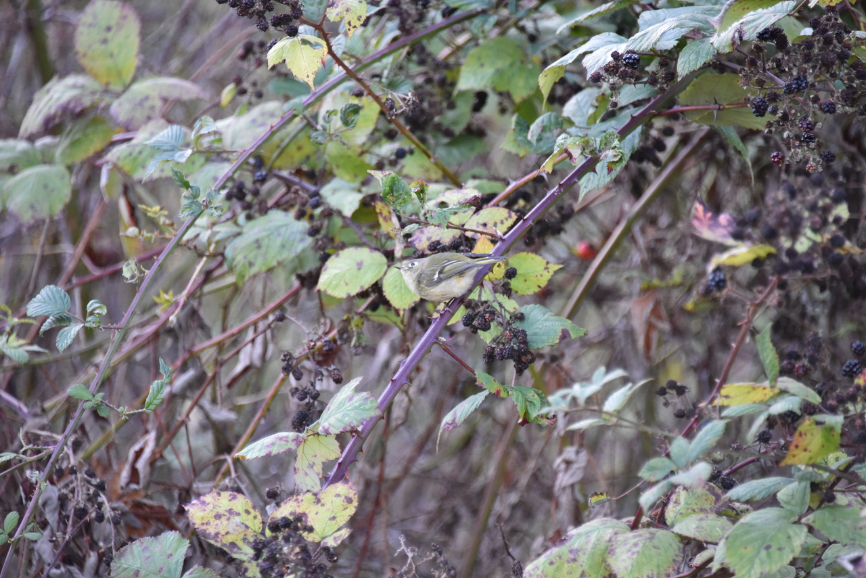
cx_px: 433
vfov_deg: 4.6
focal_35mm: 300
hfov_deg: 6.9
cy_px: 289
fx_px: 7218
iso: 3600
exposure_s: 1/640
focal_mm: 300
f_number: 5.6
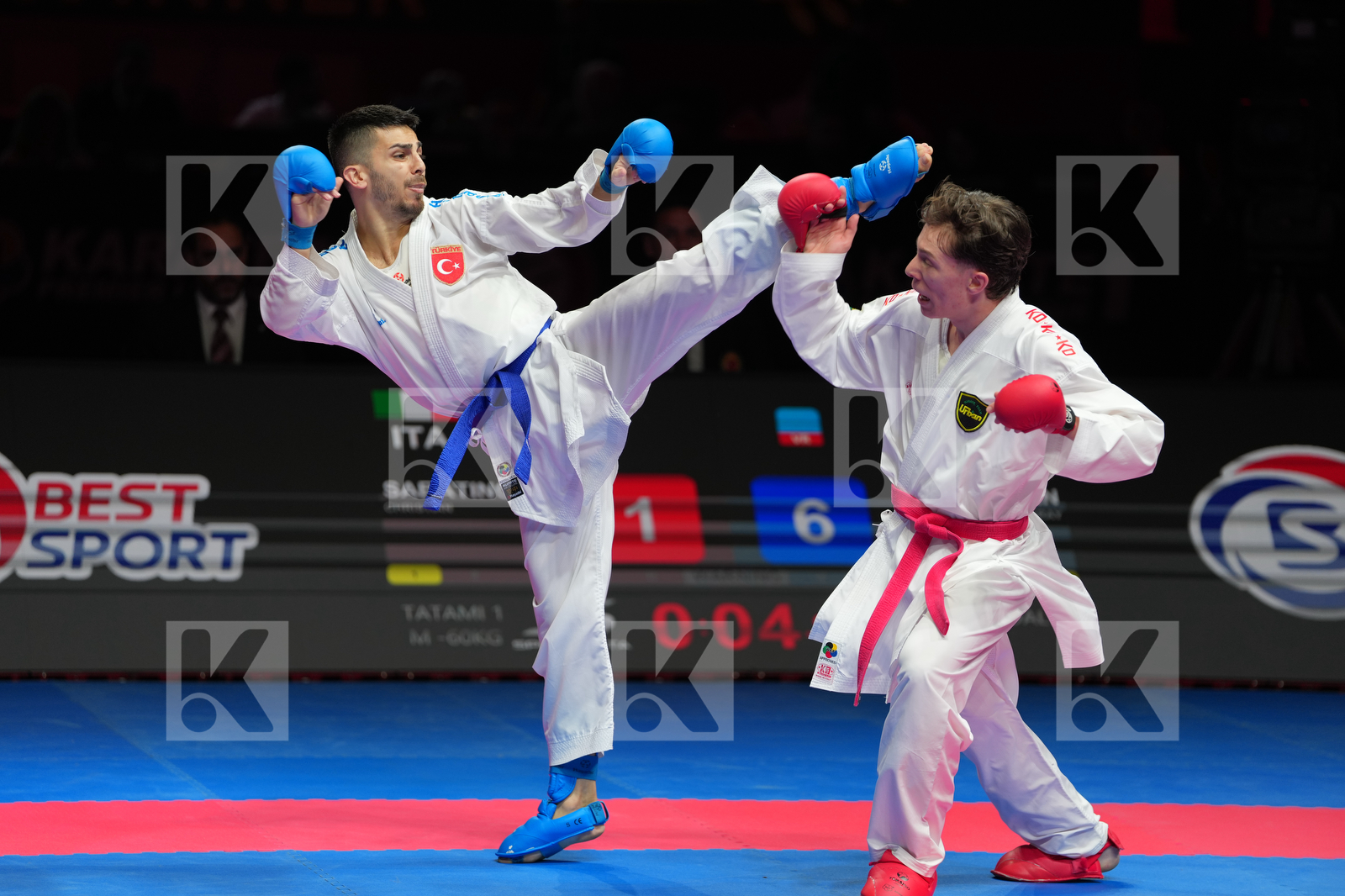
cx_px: 672
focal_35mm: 175
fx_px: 6536
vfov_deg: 7.8
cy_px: 448
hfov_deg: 11.7
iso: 500
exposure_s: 1/1000
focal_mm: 175
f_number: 2.8
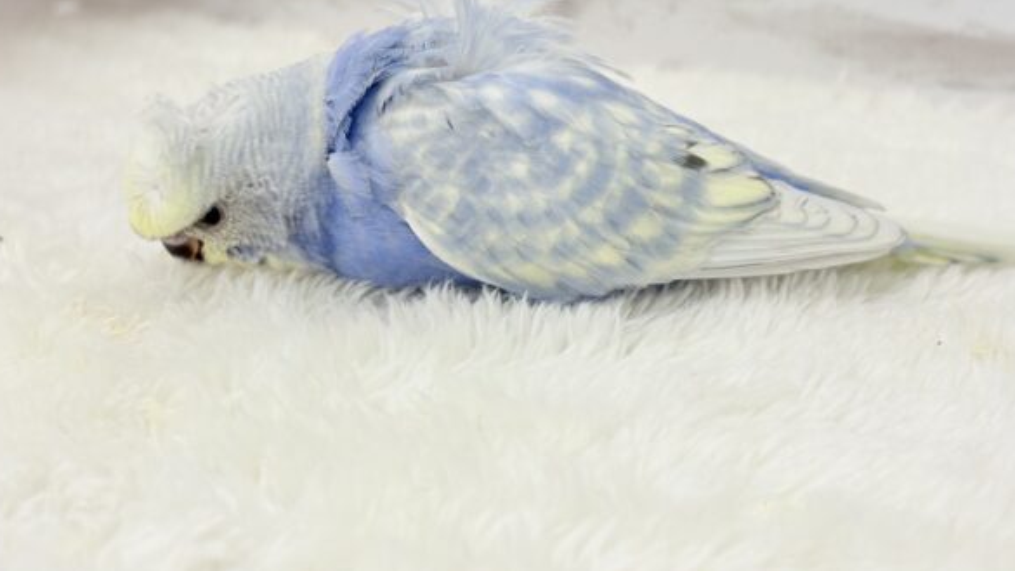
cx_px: 531
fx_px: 1669
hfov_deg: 33.8
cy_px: 207
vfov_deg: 19.4
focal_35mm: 62
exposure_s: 1/50
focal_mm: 5.96
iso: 32
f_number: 1.6
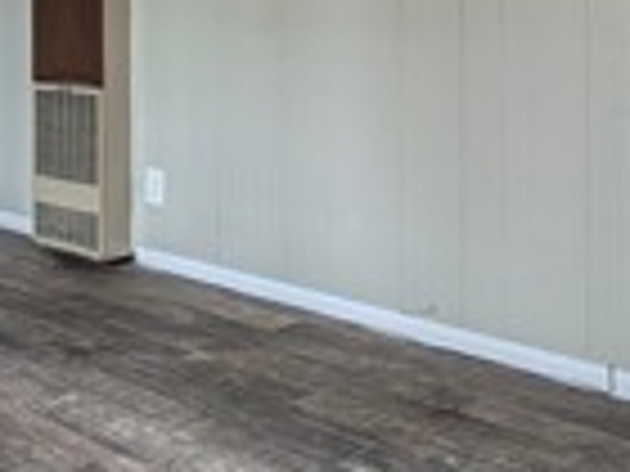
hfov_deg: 32.0
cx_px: -9
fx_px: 1001
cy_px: -11
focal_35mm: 55
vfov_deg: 25.1
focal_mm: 2.23
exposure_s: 1/63.3
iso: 100
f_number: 1.95
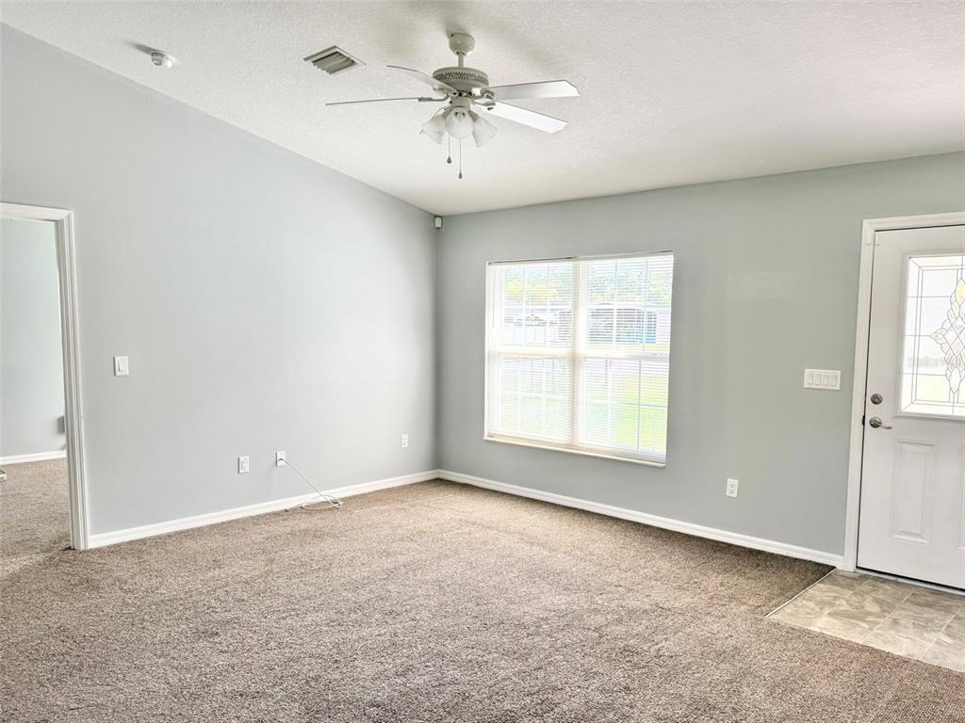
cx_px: 482
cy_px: 362
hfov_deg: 71.6
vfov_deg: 56.8
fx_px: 669
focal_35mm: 24
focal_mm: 6.76
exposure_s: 1/256
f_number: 1.78
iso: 100
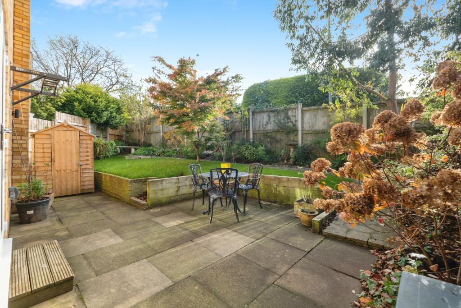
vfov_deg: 77.3
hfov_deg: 100.4
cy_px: 154
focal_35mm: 15
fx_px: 192
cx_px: 230
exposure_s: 1/500
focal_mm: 10
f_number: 4
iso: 200
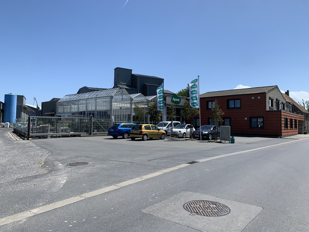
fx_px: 232
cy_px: 116
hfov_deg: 67.3
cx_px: 154
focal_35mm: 26
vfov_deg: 53.1
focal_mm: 4.25
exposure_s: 1/2681
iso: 25
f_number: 1.8
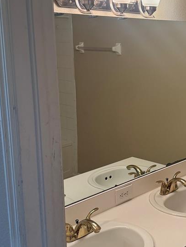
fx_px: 379
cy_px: 109
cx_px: 169
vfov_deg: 36.1
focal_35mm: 53
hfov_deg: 26.6
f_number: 1.78
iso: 200
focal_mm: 6.76
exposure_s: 1/60
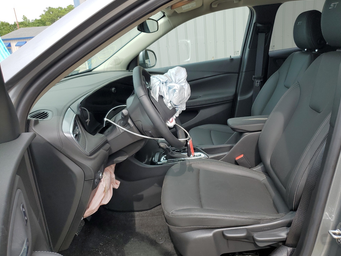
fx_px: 266
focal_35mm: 27
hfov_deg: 65.3
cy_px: 125
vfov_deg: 51.4
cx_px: 176
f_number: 1.5
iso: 50
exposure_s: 1/625
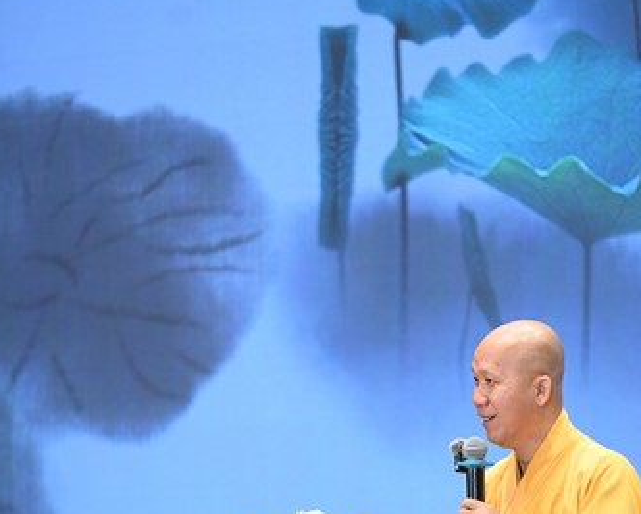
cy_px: 447
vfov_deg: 4.8
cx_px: 395
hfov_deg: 6.0
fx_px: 6076
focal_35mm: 320
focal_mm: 175
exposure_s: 1/200
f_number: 3.2
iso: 3200
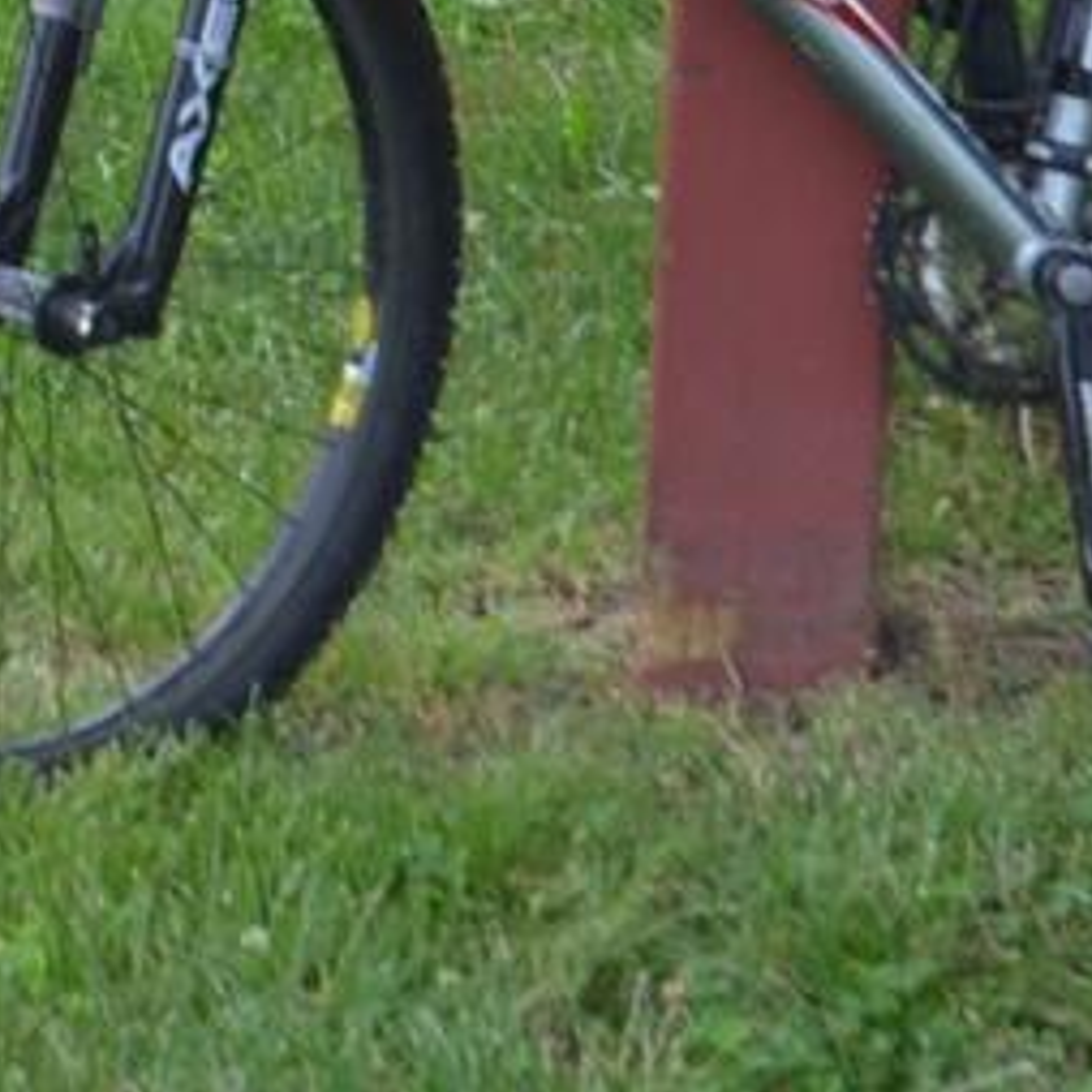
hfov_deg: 8.0
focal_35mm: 205
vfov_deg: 8.2
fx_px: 7317
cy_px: -1010
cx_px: -1341
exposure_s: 1/200
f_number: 7.1
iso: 200
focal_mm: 20
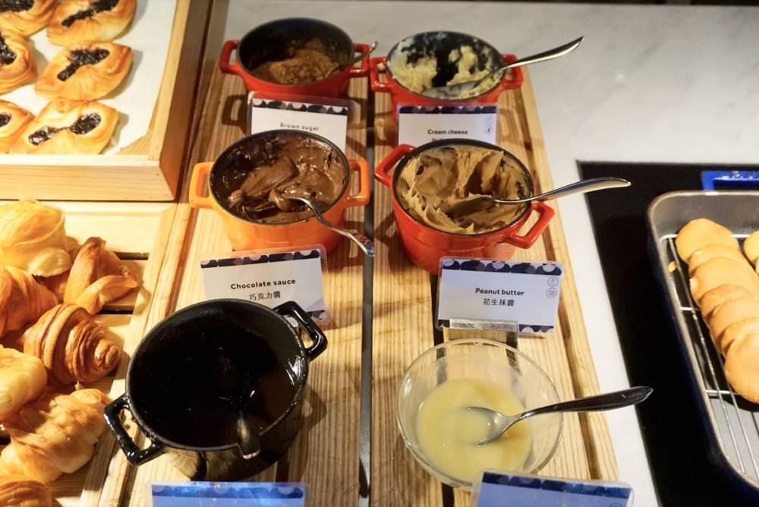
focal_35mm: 33
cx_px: 380
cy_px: 254
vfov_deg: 40.0
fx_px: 696
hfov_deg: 57.2
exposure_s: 1/160
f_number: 4
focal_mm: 22
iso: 1600
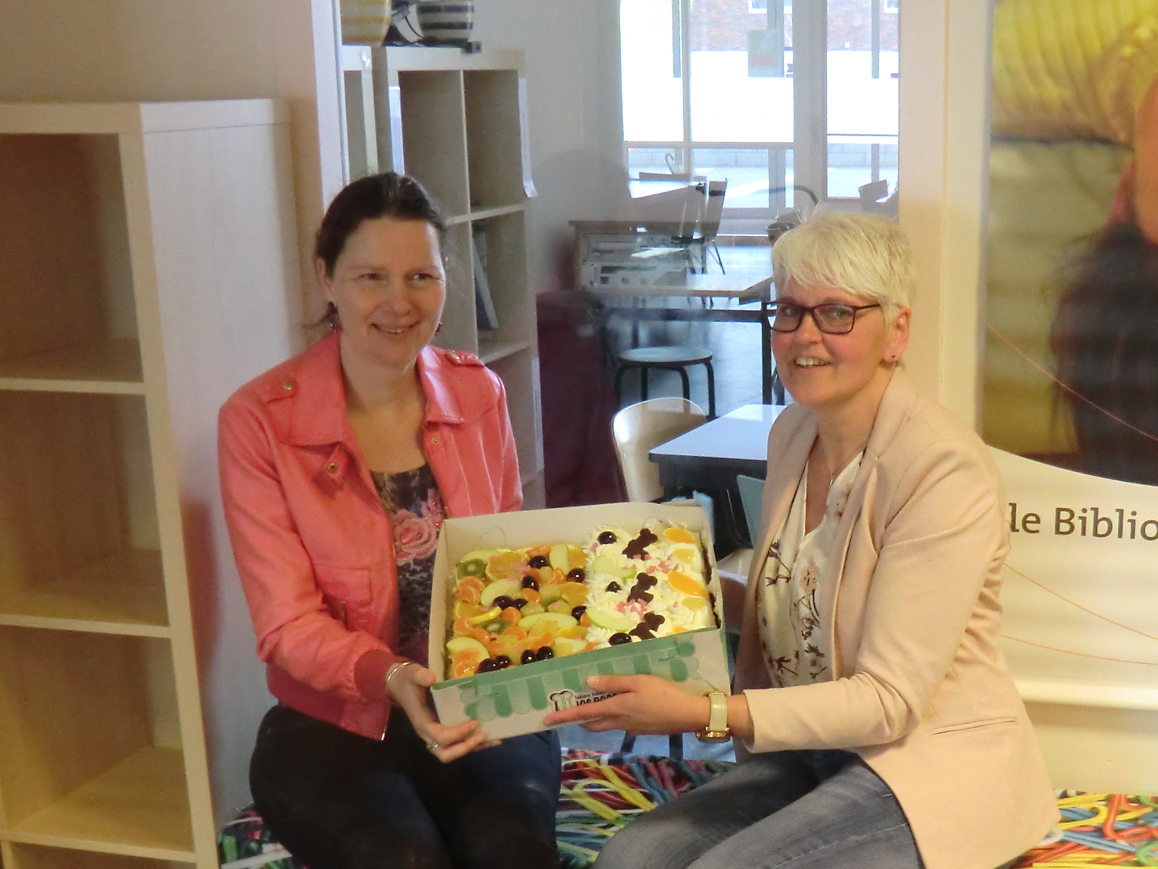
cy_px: 612
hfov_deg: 36.4
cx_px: 793
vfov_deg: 27.8
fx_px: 1740
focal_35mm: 52
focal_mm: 5.2
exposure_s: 1/15
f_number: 3.5
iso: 400
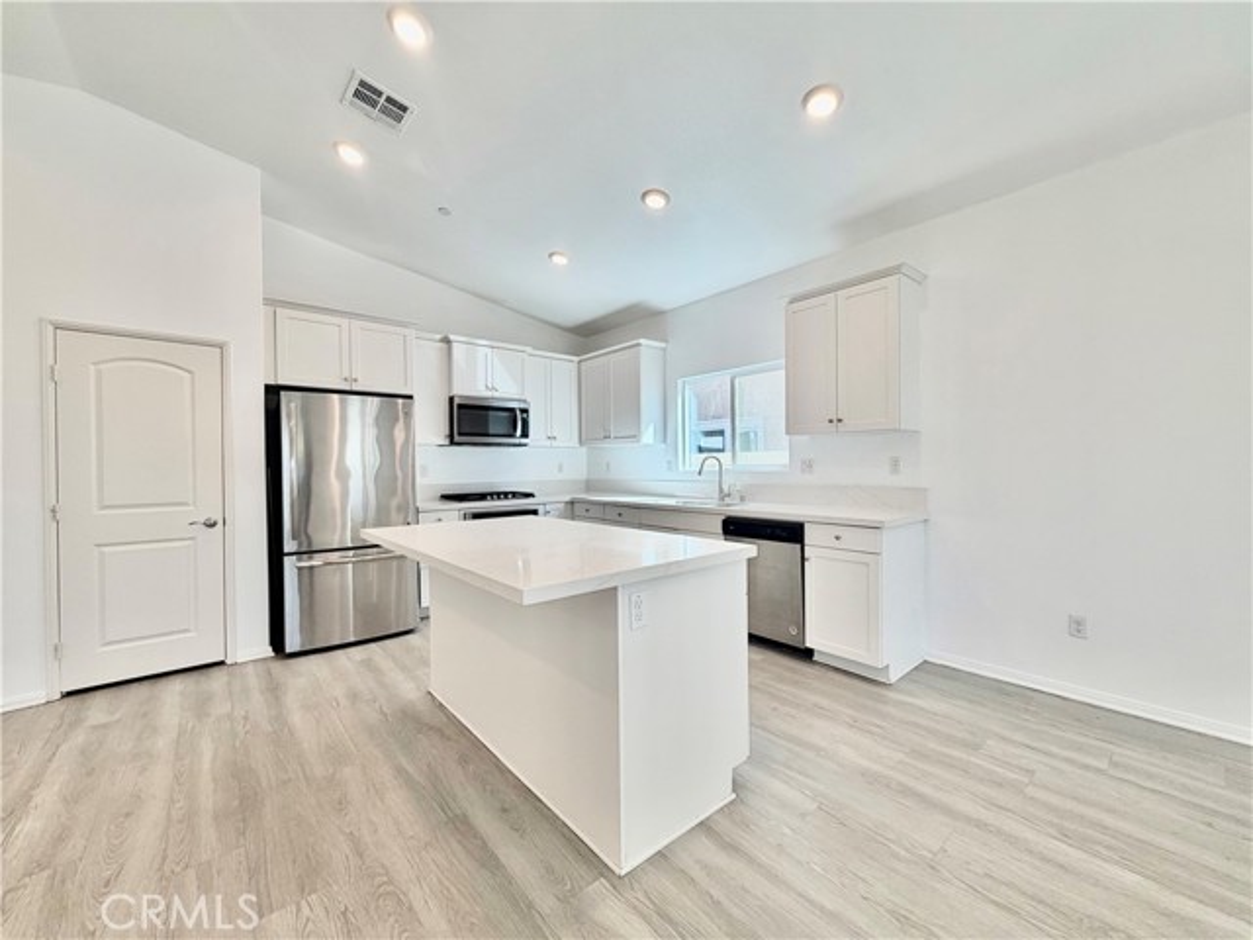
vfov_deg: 85.7
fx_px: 507
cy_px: 470
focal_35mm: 14
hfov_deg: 102.1
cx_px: 626
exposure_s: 1/120
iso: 50
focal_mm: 2.22
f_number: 2.2
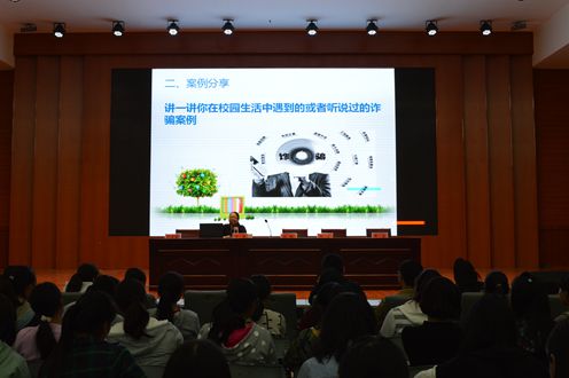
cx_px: 284
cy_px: 189
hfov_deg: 53.2
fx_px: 569
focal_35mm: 36
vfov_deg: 36.8
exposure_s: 1/30
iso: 800
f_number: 10
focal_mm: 24
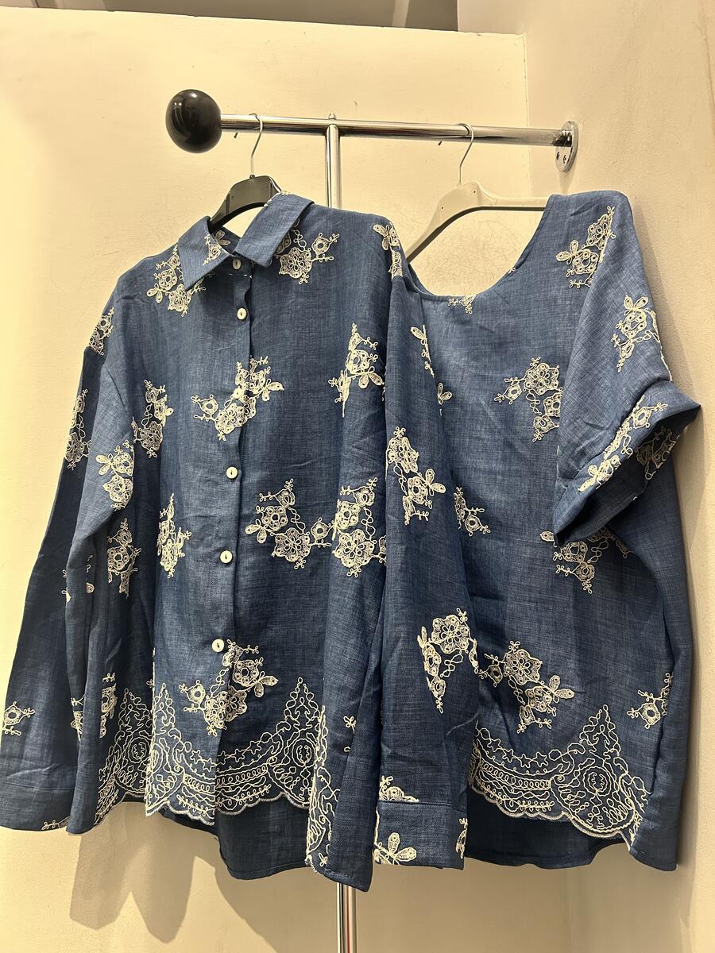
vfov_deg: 67.3
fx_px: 716
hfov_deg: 53.1
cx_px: 358
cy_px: 476
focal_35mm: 26
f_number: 1.5
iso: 250
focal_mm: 5.7
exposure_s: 1/50
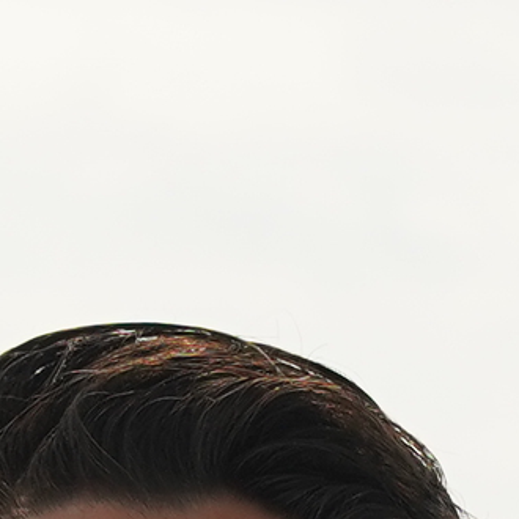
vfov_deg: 2.4
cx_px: 178
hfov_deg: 2.4
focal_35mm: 741
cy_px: 1208
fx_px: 12569
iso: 1000
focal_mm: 75
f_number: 8
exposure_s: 1/80
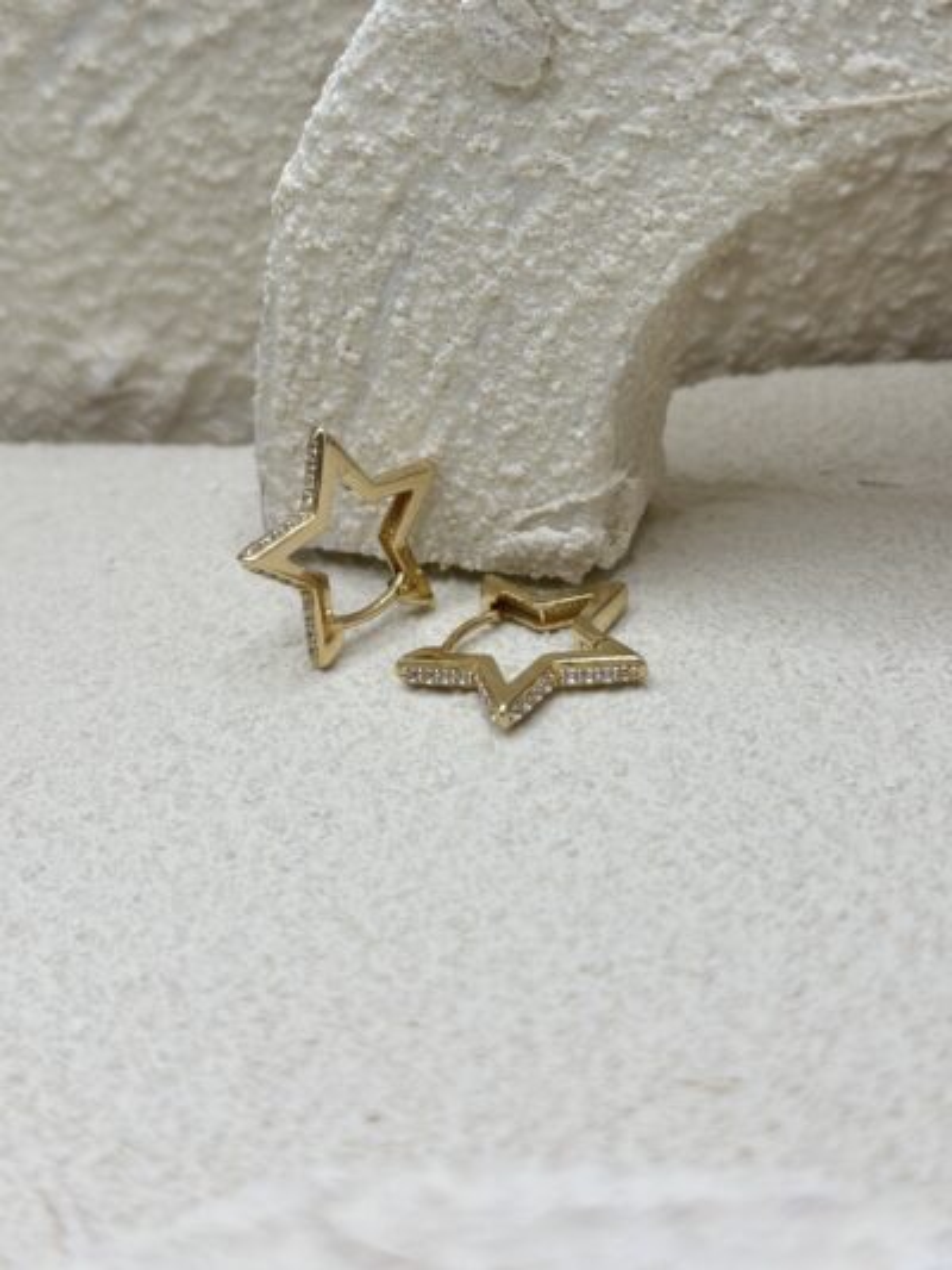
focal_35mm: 48
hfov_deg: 30.3
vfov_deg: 39.6
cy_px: 635
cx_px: 476
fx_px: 1759
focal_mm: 6.86
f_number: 1.78
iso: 80
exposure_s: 1/864
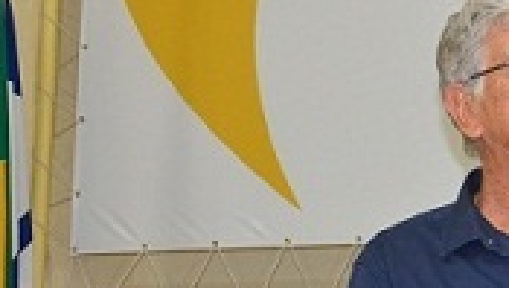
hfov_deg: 14.1
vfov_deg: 8.1
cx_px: 532
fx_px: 2027
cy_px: 122
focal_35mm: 150
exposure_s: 1/60
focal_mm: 42
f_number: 6.3
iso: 2000
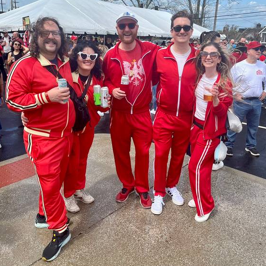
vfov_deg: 52.2
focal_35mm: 31
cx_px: 133
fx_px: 270
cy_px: 107
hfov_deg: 52.5
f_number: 1.6
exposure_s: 1/2410
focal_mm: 5.1
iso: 50
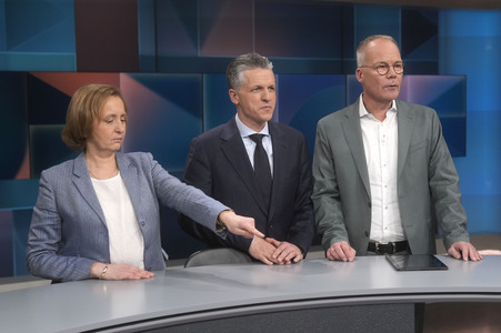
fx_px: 626
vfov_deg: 29.8
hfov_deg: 43.6
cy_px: 166
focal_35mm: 45
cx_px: 250
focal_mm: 30
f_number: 2.2
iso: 640
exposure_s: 1/400
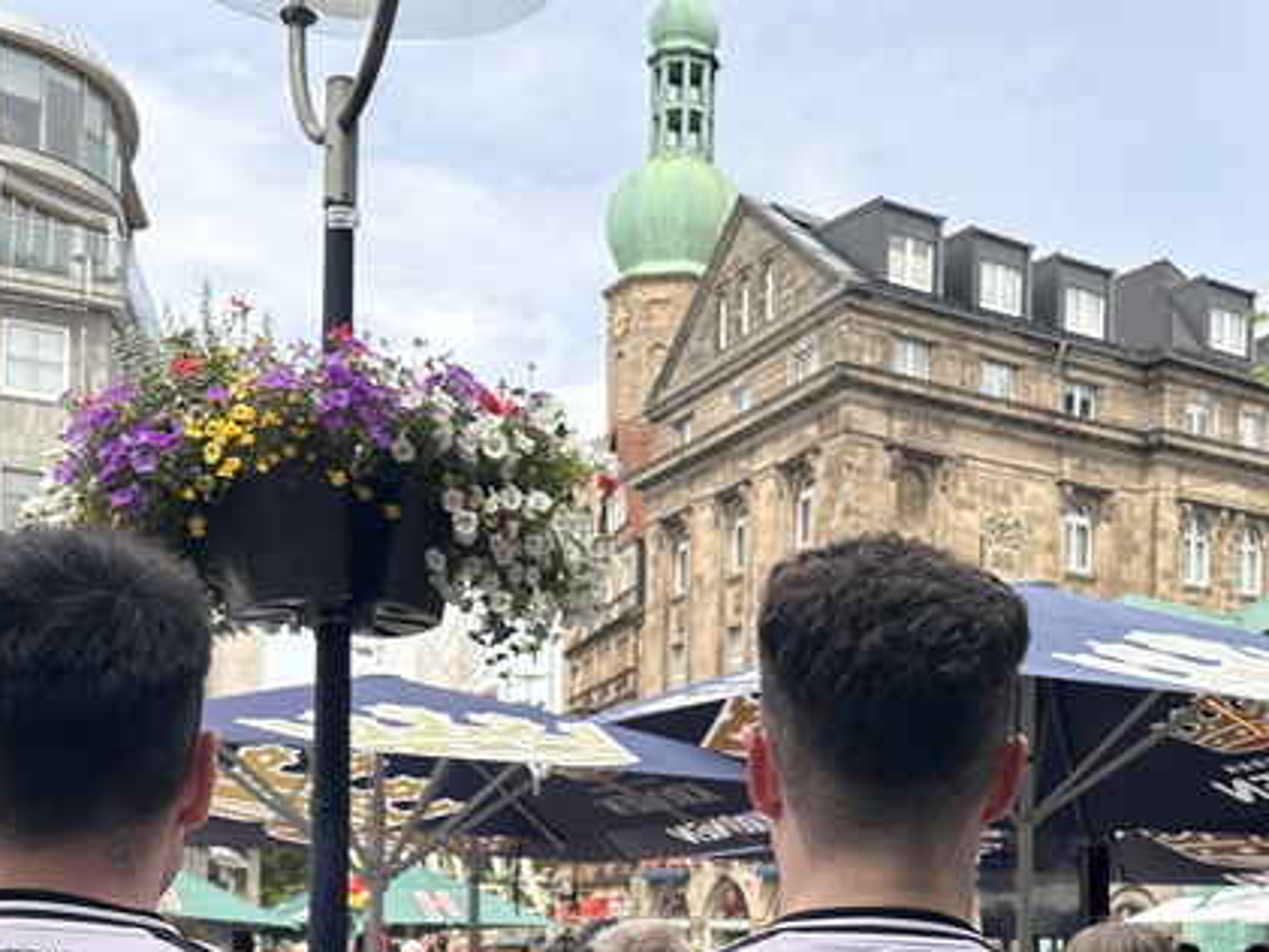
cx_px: 781
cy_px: 899
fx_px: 1797
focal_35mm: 49
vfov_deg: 28.3
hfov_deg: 38.7
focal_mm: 6.86
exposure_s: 1/1916
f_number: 1.78
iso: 80
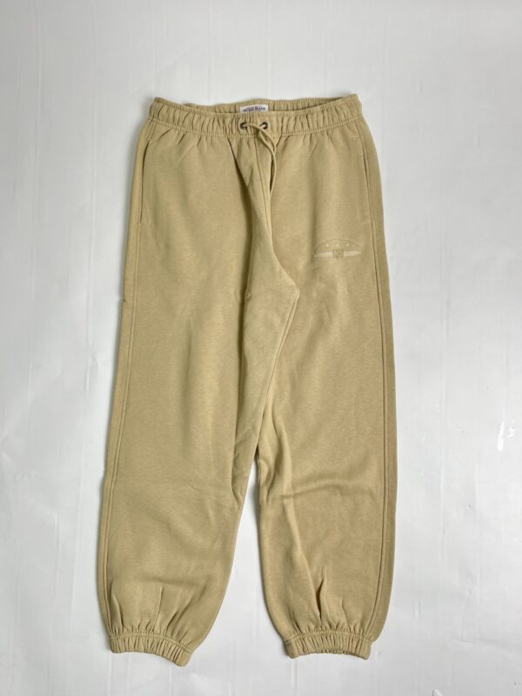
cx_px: 261
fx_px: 523
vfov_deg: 67.3
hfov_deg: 53.1
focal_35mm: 26
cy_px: 348
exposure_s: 1/100
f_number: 1.6
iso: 64
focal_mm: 5.1
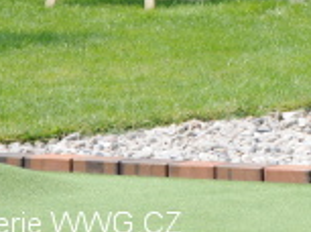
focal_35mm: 496
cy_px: -94
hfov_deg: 4.0
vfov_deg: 3.0
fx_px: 4442
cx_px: 453
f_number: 10
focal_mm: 105
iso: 200
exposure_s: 1/320
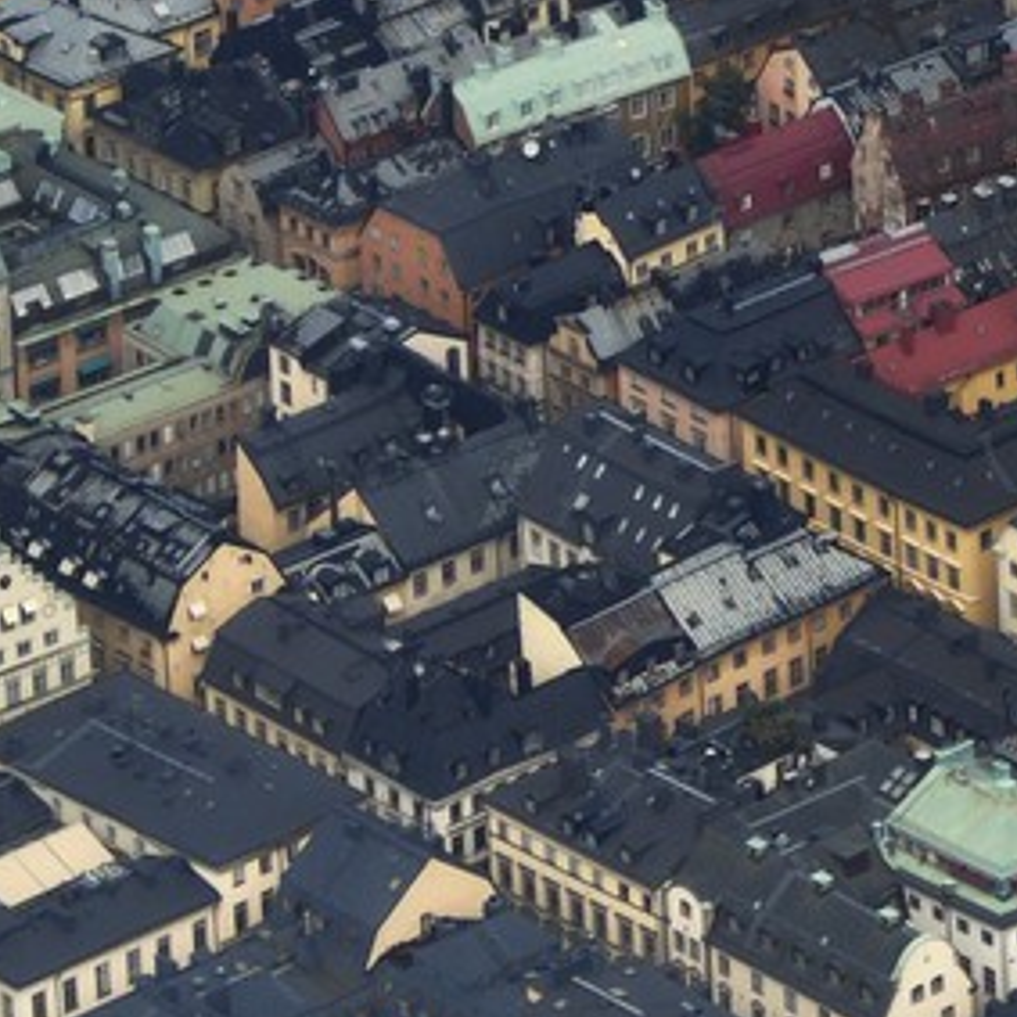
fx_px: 16719
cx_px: 2117
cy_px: -659
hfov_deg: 3.5
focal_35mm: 503
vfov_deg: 3.5
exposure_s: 1/2500
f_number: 2.8
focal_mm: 70
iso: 100
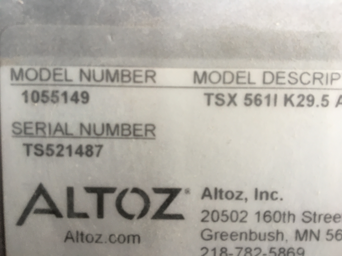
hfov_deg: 61.7
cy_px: 128
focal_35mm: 29
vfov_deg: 48.2
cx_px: 171
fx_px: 287
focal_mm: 4.15
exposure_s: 1/30
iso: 64
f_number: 2.2
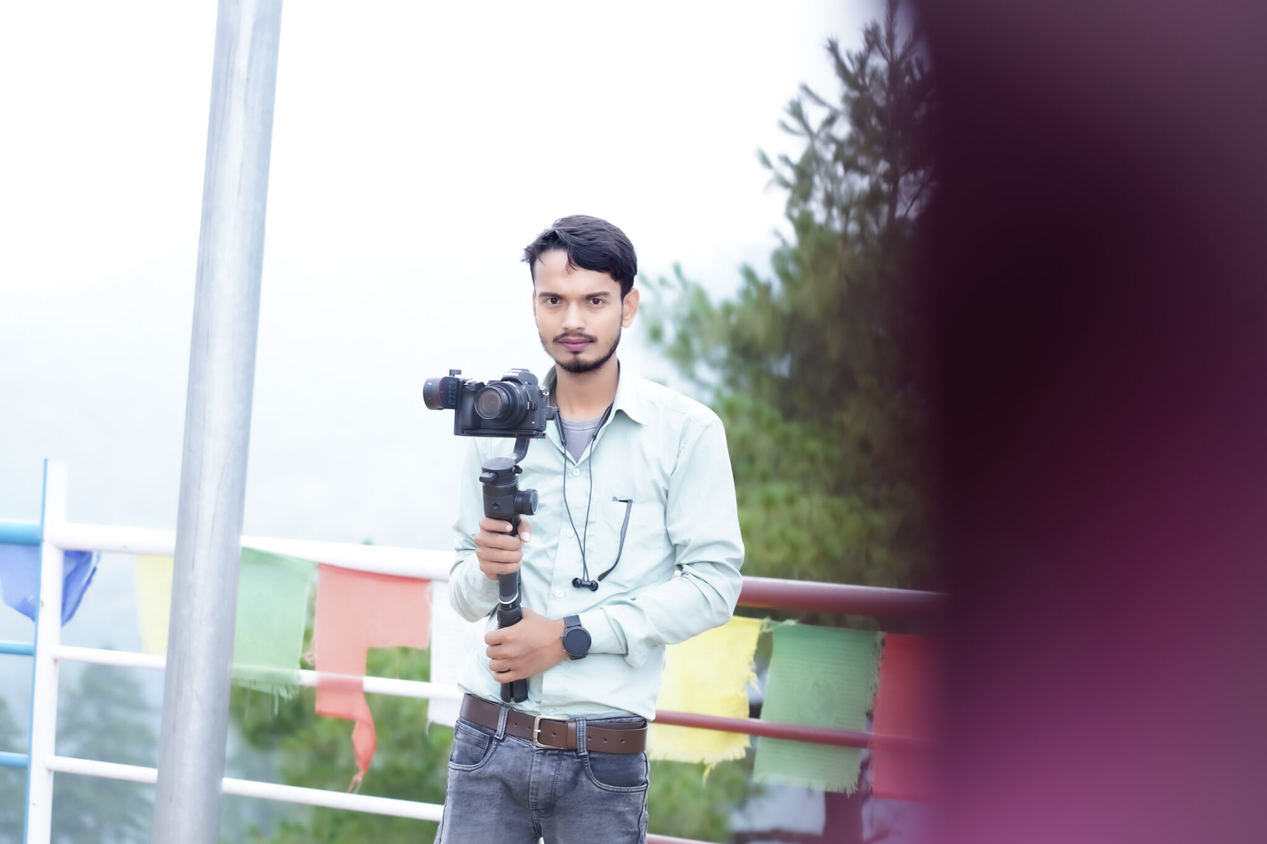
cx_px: 634
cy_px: 422
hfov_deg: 19.5
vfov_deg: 13.0
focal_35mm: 105
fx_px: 3695
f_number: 4
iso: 100
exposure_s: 1/100
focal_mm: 105
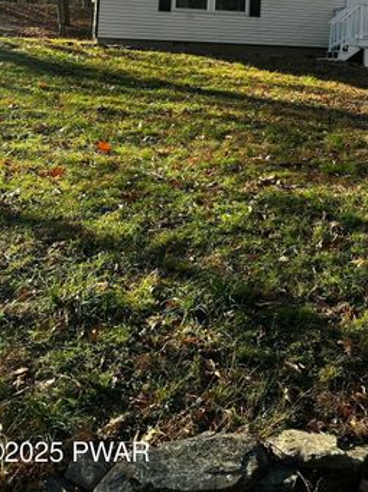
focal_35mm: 47
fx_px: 667
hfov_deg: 29.4
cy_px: 15
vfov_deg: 36.8
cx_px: 342
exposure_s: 1/850
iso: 80
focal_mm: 6.86
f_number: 1.78
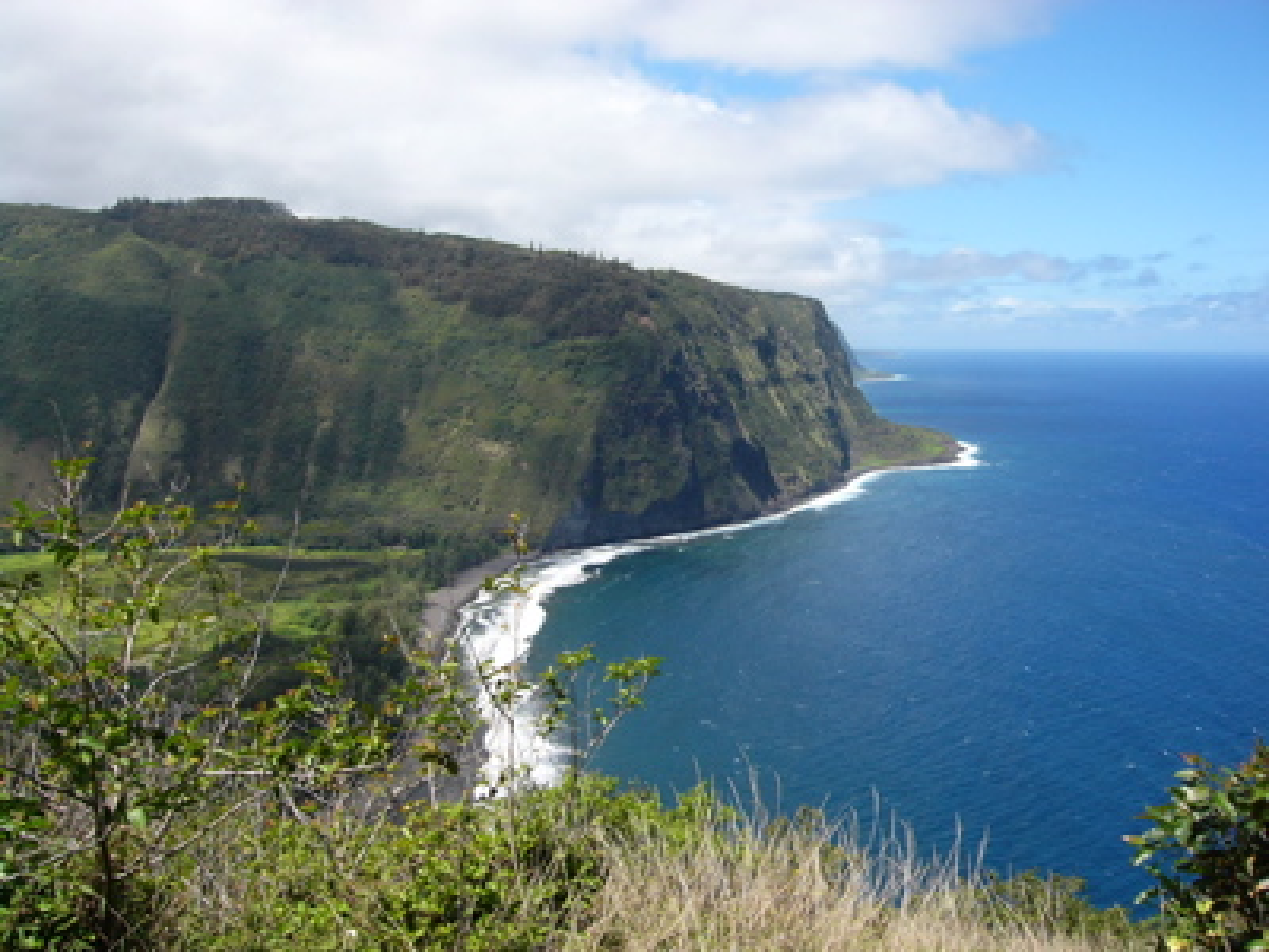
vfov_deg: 40.7
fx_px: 1283
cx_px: 634
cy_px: 476
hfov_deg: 52.6
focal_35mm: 35
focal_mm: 5.8
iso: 50
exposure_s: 1/160
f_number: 8
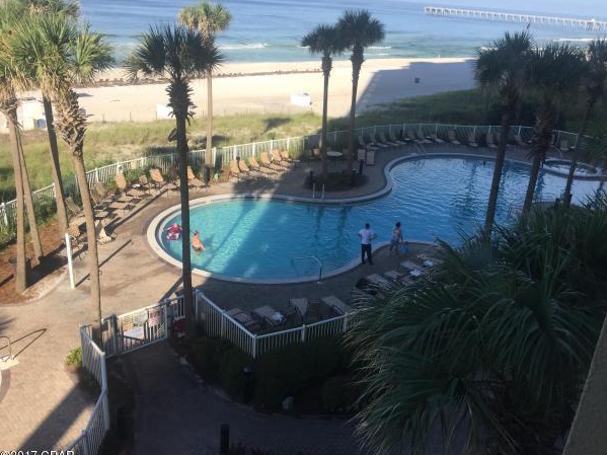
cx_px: 319
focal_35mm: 31
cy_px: 233
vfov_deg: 45.4
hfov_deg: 58.3
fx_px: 543
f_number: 2.2
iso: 32
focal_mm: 4.15
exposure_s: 1/1319
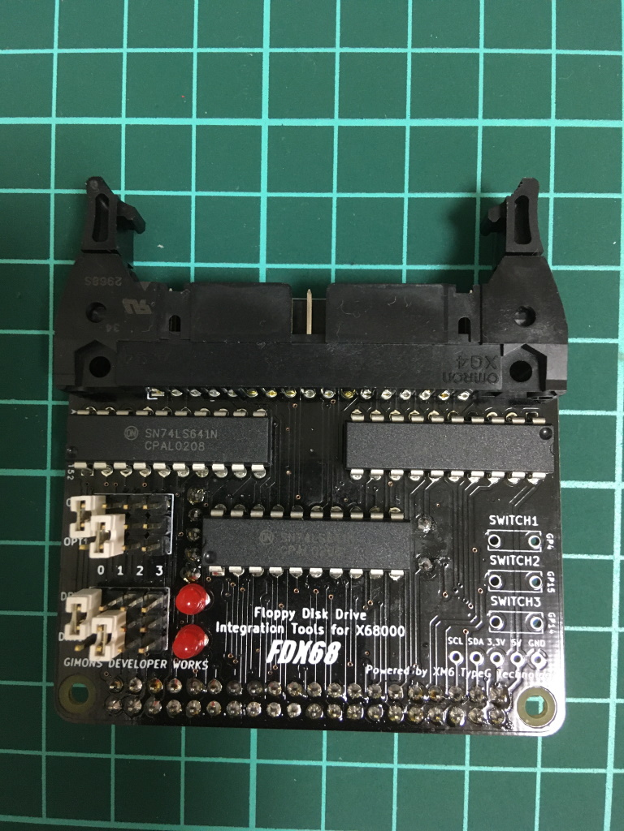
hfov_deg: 48.2
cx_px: 312
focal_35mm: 29
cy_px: 416
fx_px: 697
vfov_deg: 61.7
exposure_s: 1/20
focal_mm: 4.15
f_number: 2.2
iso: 200
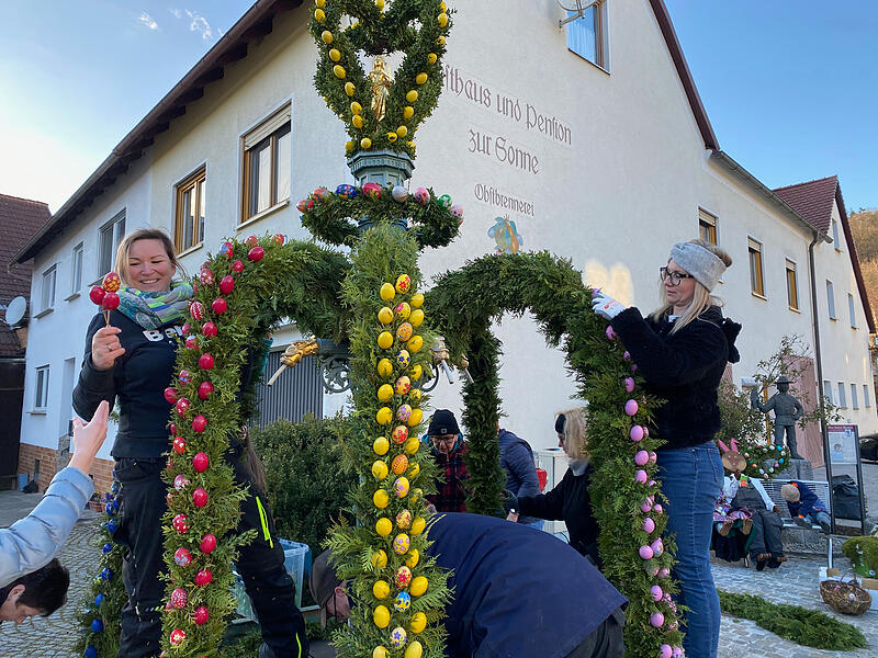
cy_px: 329
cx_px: 439
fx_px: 659
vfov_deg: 53.1
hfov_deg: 67.3
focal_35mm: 26
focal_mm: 4.25
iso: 32
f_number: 1.8
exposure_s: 1/179
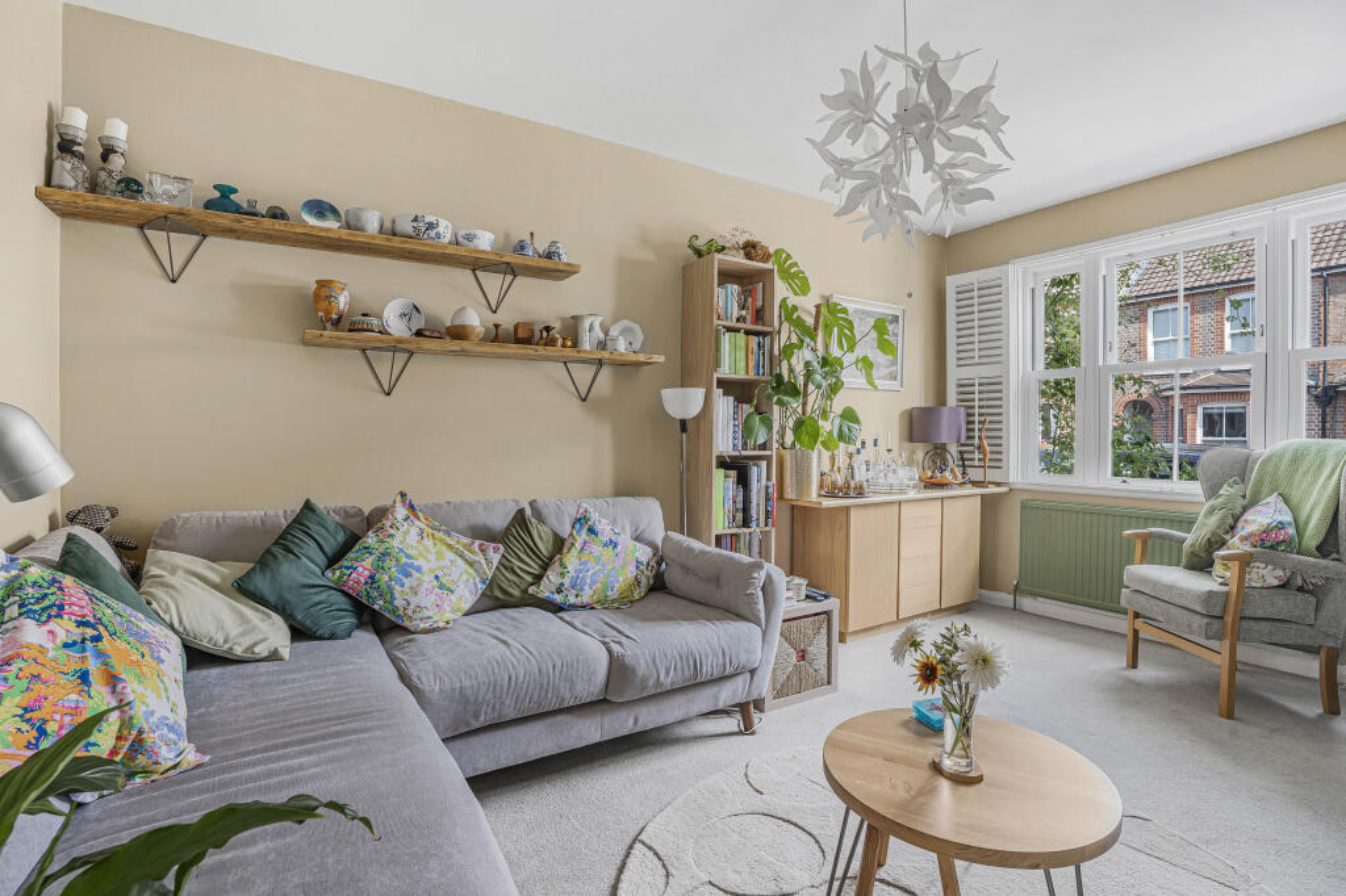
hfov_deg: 96.8
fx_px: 598
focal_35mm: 16
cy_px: 448
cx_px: 673
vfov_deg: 73.7
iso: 400
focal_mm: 16
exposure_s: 1/3
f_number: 9
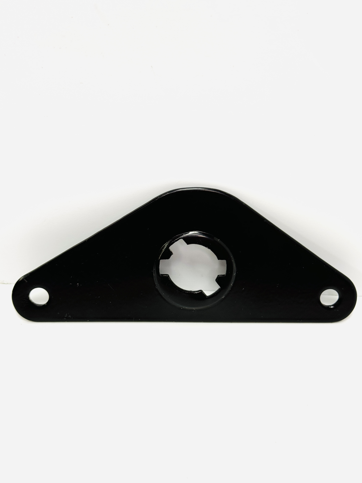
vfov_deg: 39.7
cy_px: 242
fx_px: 669
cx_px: 181
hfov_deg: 30.3
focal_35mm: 48
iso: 64
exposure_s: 1/100
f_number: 1.78
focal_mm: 6.76
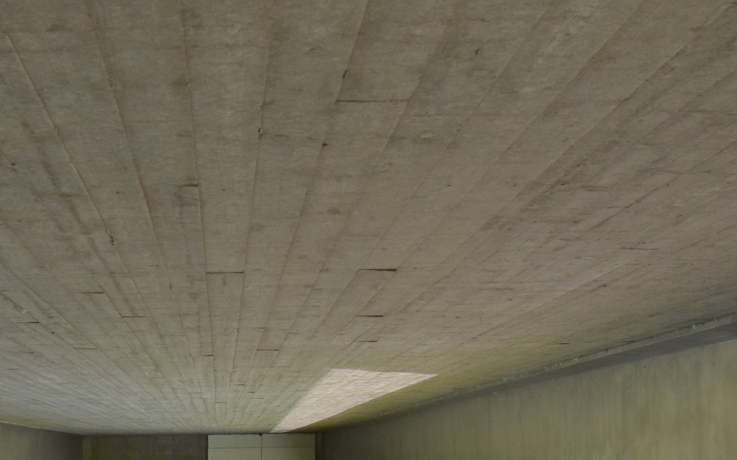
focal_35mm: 69
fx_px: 1393
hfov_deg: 29.2
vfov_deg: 18.1
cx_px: 182
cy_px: 500
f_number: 9
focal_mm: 17
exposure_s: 1/125
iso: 400
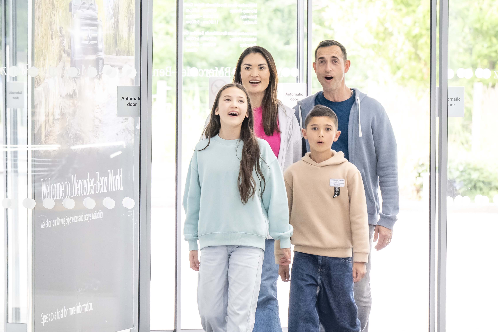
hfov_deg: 5.9
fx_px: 4828
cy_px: 145
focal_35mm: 349
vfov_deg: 3.9
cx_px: 168
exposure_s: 1/100
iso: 640
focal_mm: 145
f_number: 6.3
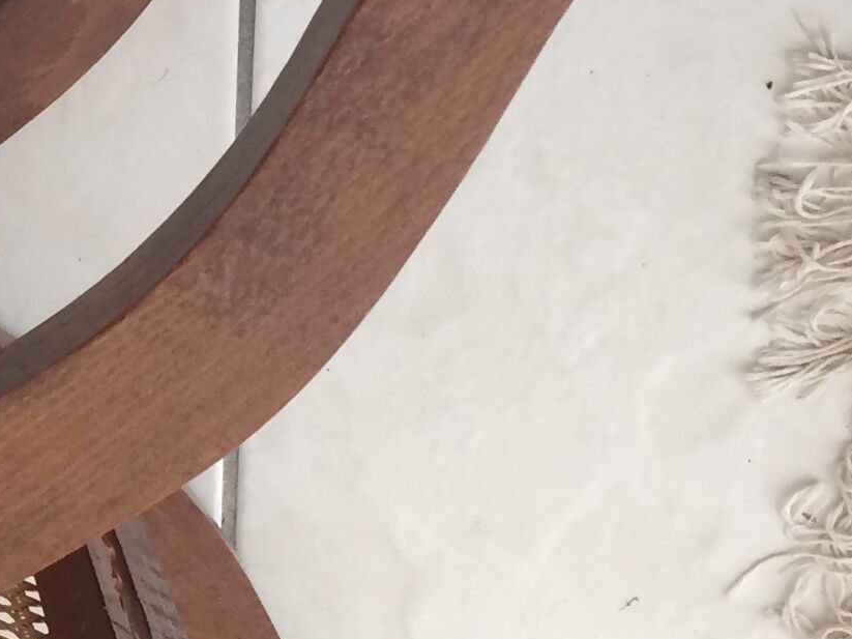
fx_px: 2830
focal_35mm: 115
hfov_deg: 15.9
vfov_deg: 12.8
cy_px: 497
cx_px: -375
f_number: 2.2
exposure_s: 1/33
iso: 40
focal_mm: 4.15
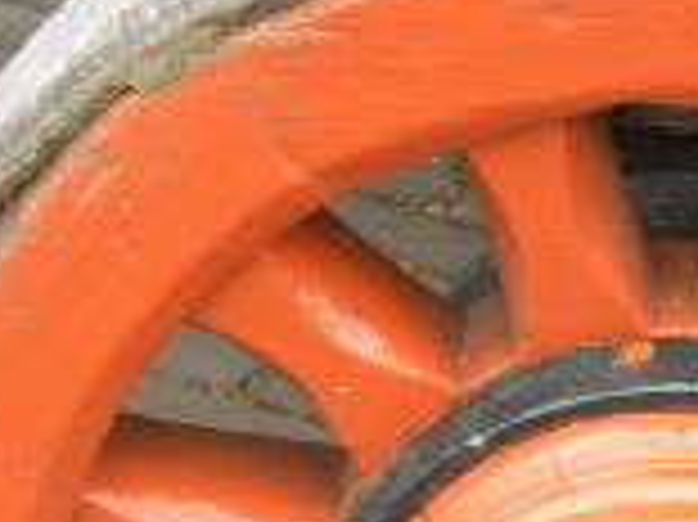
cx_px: 721
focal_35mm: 215
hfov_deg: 9.1
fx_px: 4332
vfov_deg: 6.9
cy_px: 477
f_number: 3.5
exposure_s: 1/73
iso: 124
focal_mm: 9.2
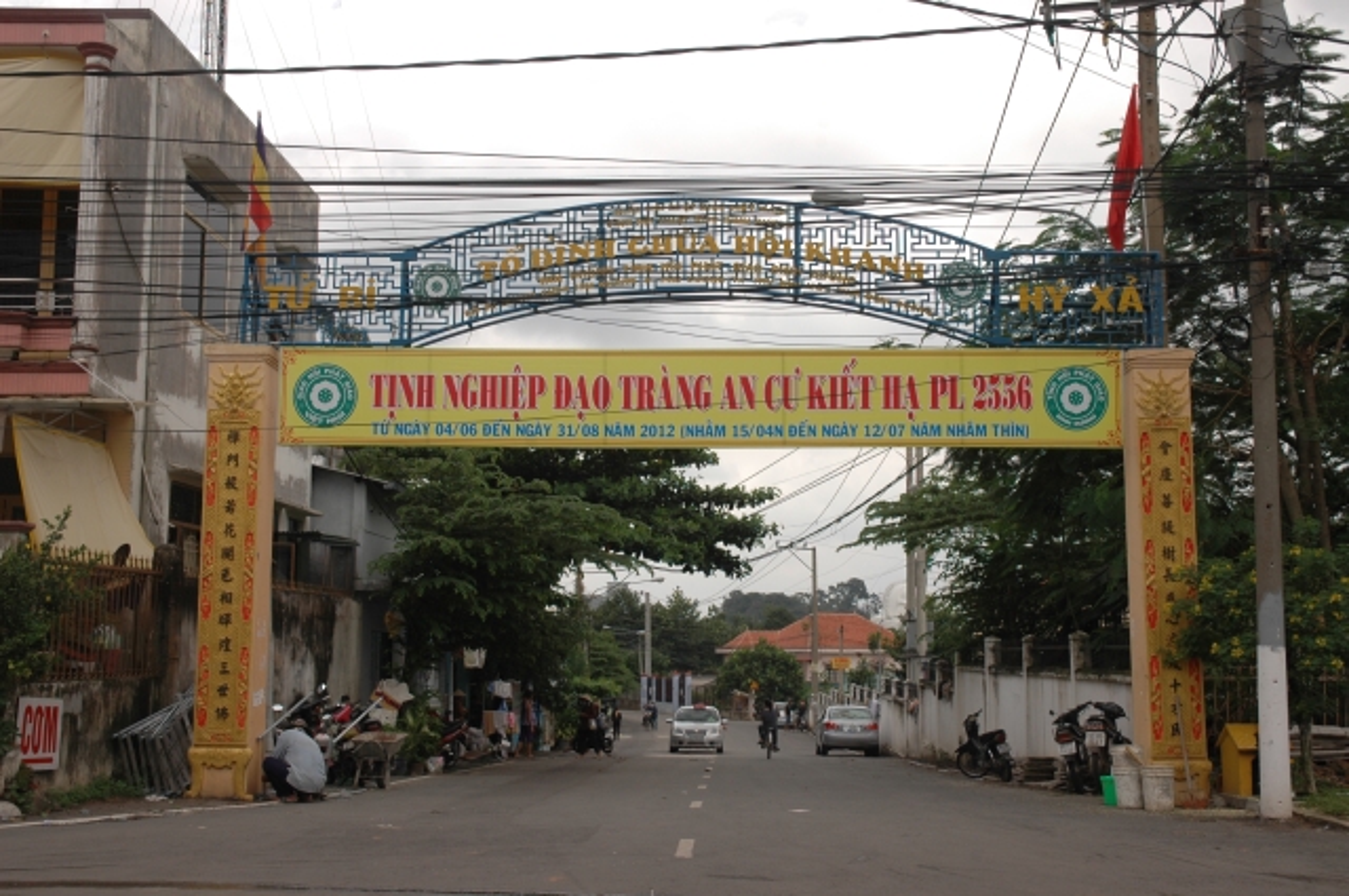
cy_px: 448
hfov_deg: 48.0
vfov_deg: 32.9
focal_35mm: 40
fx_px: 1516
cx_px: 674
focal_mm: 27
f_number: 9
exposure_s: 1/320
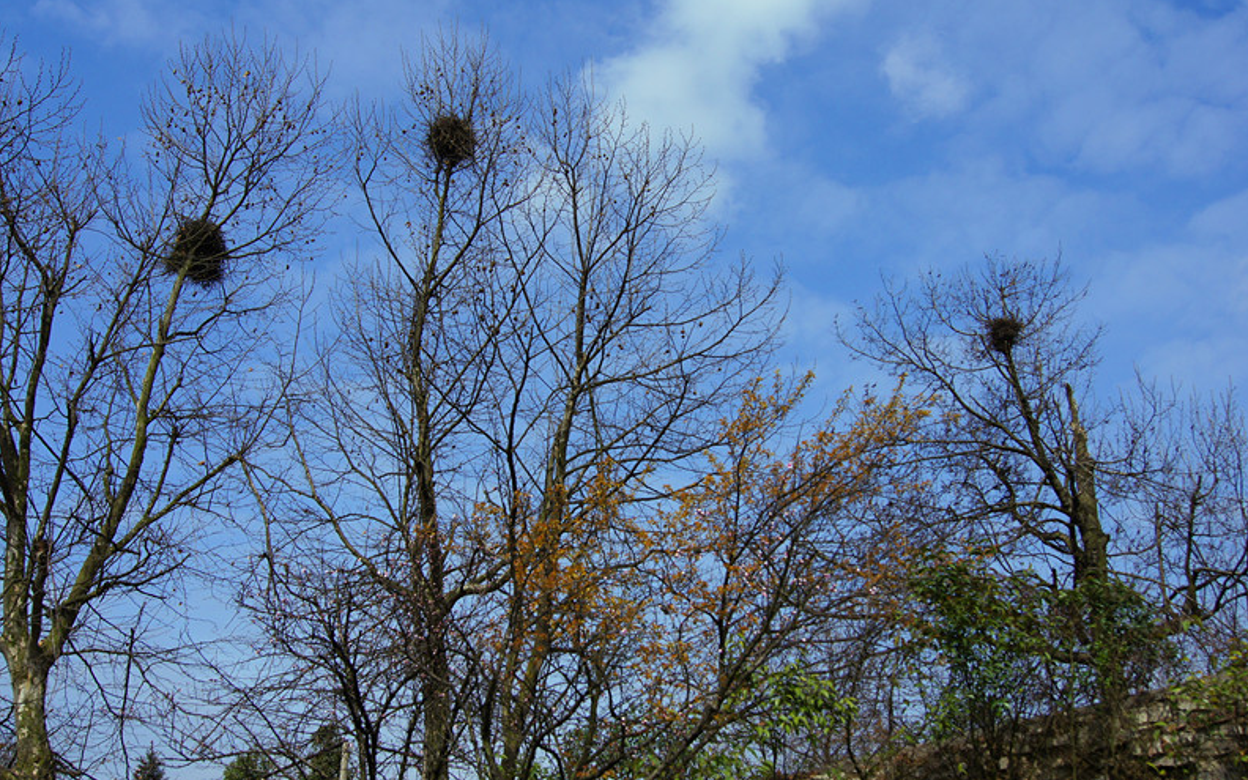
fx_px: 1258
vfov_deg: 34.4
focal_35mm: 37
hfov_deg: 52.7
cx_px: 629
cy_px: 390
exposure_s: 1/800
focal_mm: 24
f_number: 6.3
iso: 100
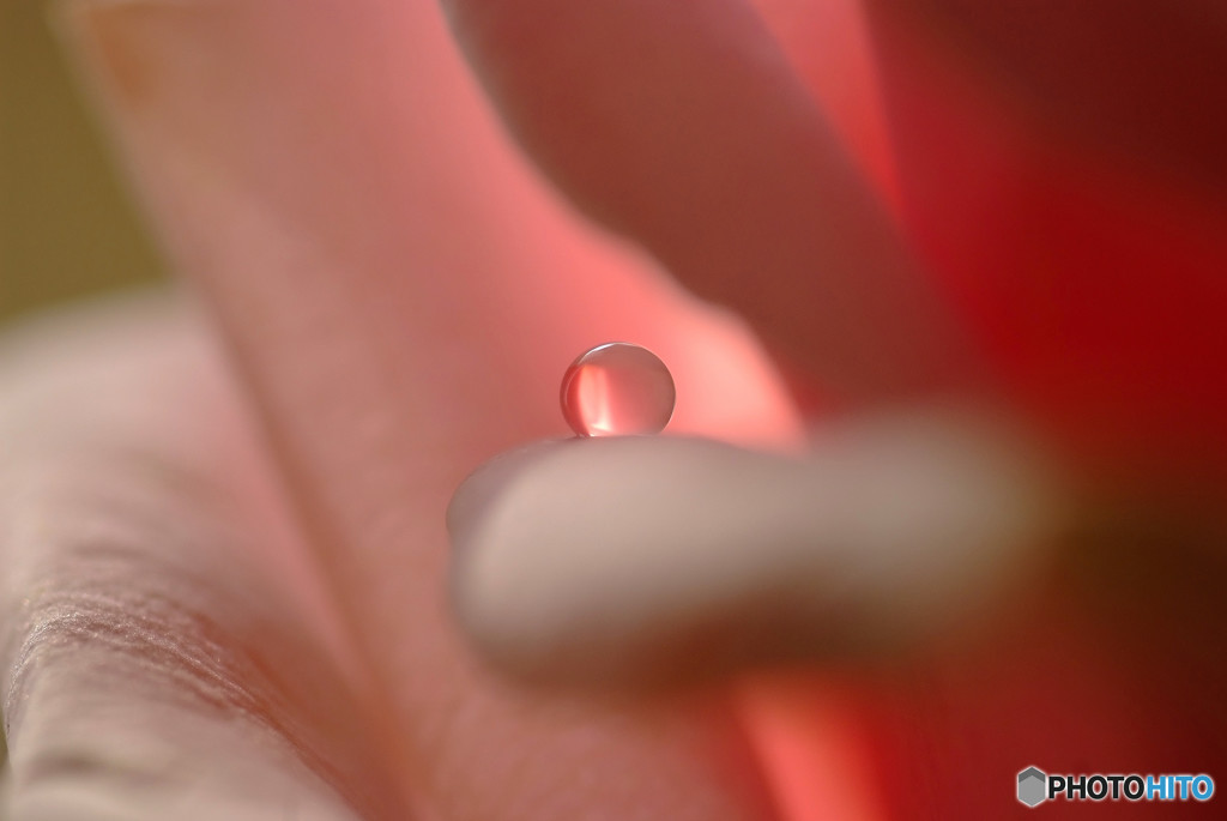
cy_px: 410
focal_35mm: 135
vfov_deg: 10.2
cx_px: 614
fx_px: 4606
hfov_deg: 15.2
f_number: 10
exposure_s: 1/400
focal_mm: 90
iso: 320
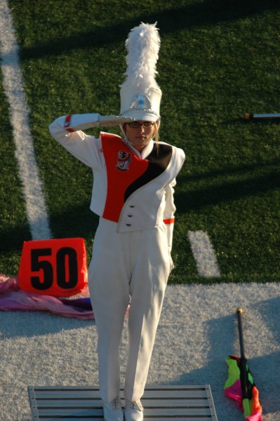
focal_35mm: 600
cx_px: 140
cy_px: 210
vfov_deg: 3.4
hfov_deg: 2.3
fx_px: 7012
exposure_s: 1/400
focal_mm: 400
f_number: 5.6
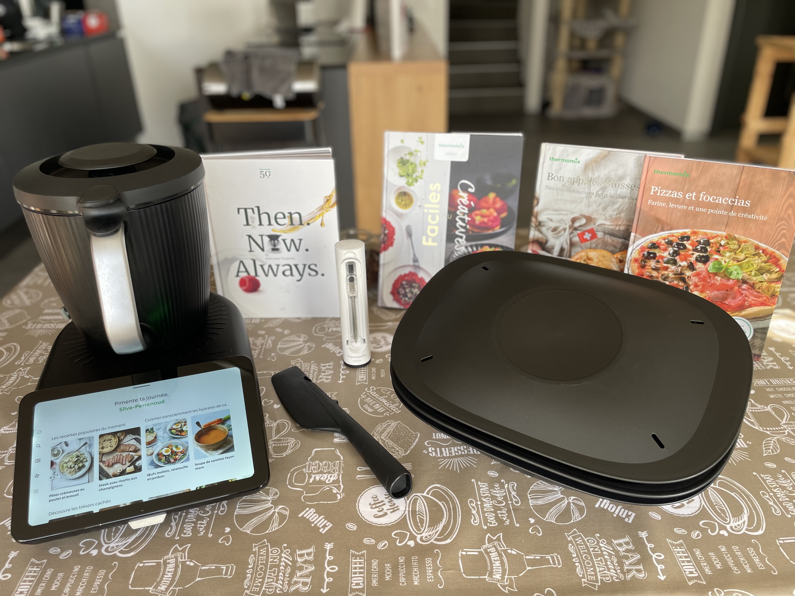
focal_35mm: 26
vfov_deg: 53.1
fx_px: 597
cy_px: 298
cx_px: 398
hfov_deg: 67.3
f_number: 1.6
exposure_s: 1/121
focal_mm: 4.2
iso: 40
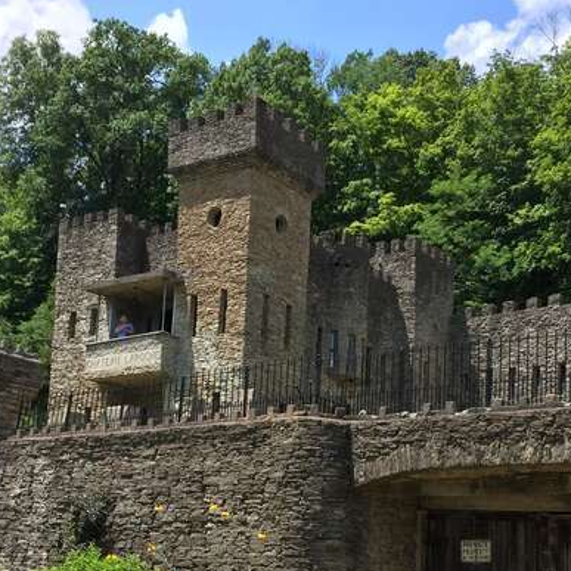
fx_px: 989
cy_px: 419
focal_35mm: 53
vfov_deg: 31.7
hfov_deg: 32.1
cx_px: 345
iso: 32
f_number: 2.2
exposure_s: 1/1276
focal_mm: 4.15
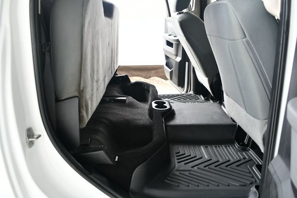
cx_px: 148
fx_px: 272
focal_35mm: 33
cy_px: 99
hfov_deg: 57.2
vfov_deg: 39.9
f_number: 3.5
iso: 100
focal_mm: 22
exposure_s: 1/160
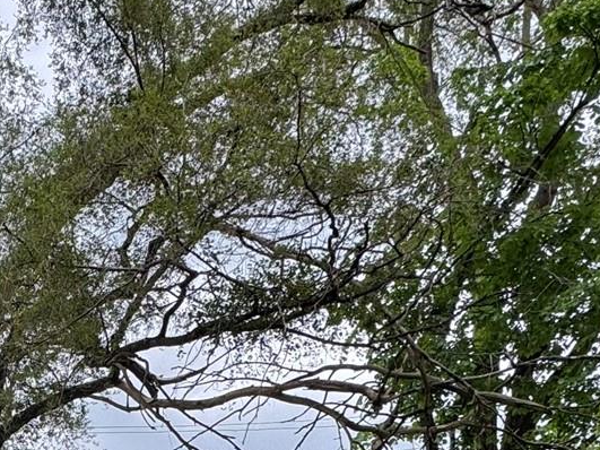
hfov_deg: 30.8
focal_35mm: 54
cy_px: 657
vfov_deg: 22.6
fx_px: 936
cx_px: -94
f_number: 2.2
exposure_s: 1/232
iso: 40
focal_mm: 2.22
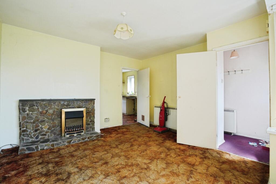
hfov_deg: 96.7
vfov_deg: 73.8
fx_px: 123
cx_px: 138
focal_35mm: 16
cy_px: 92
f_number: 9
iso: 2000
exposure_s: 1/160
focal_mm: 16
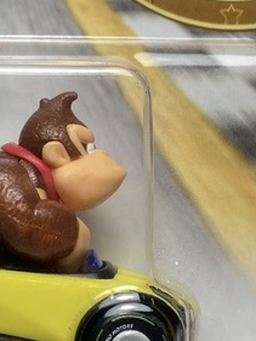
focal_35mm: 102
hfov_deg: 14.3
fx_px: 1005
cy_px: 4
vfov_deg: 18.8
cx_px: 7
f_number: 1.8
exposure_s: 1/120
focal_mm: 3.99
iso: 50
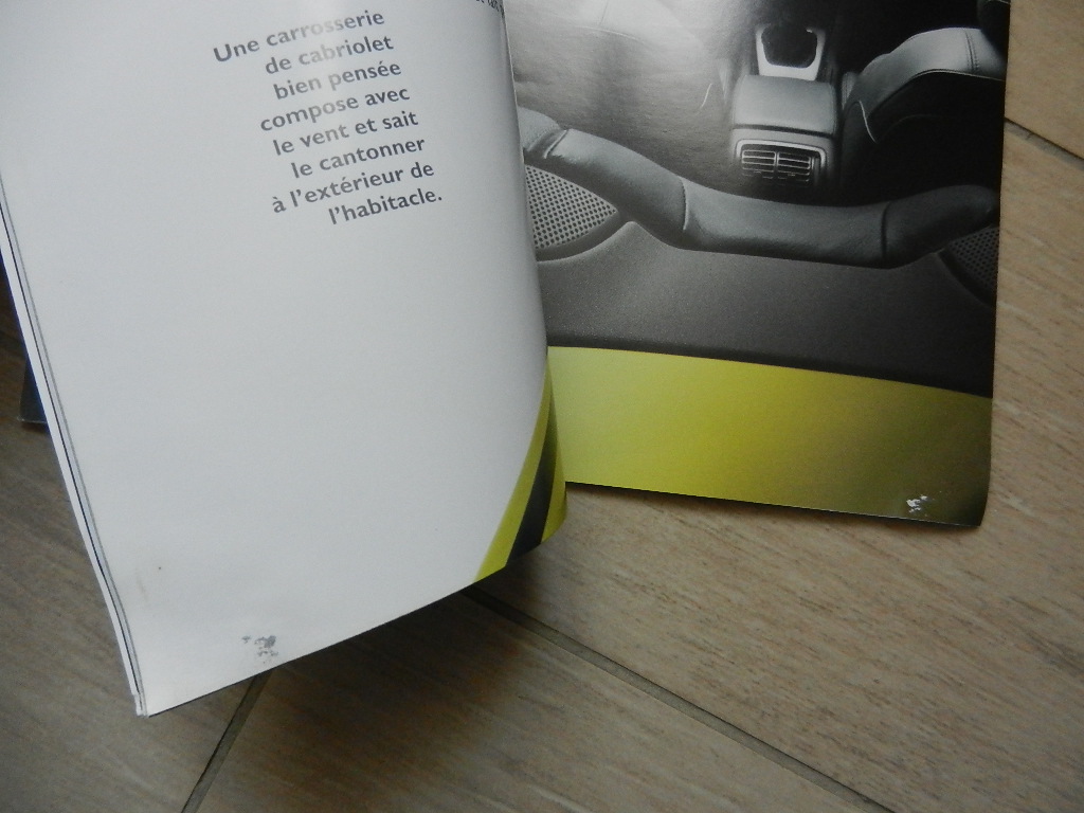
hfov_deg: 69.4
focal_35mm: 25
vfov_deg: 54.9
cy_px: 406
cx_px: 542
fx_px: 783
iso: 640
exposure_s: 1/60
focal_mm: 4.5
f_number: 3.5
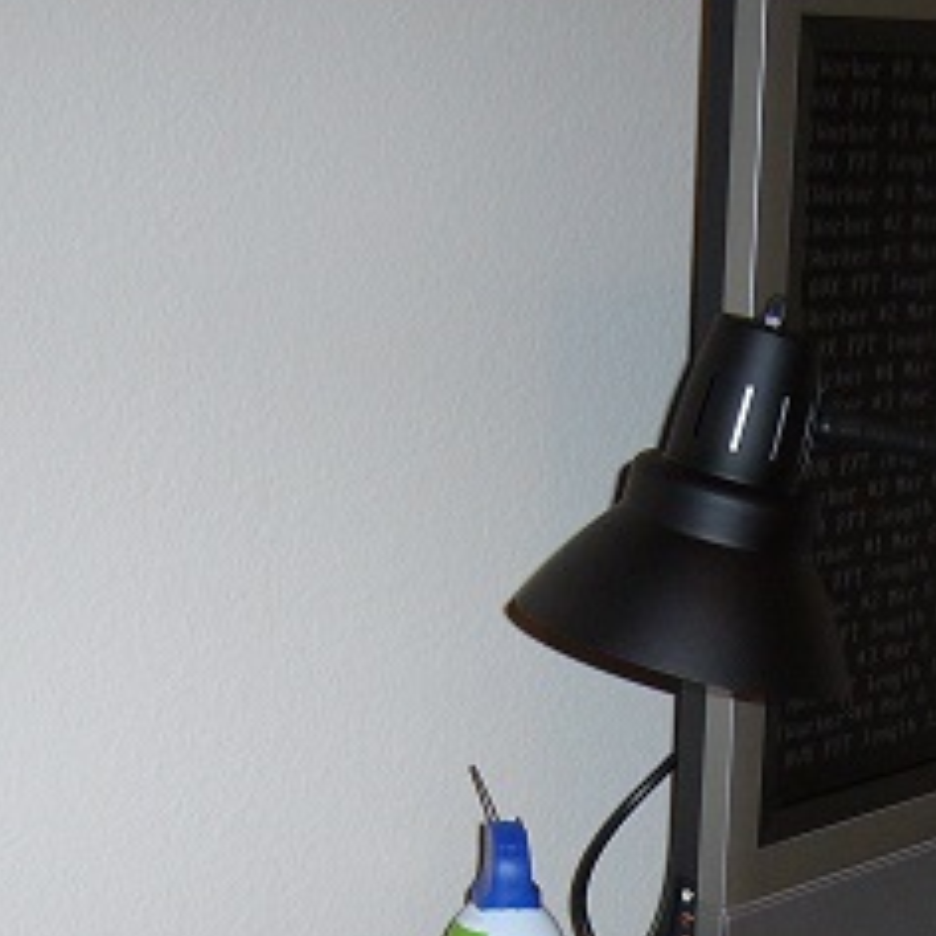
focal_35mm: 84
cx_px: 789
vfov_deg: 20.1
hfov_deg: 20.3
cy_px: 892
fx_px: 2570
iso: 100
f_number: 2.8
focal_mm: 5.8
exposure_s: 1/30
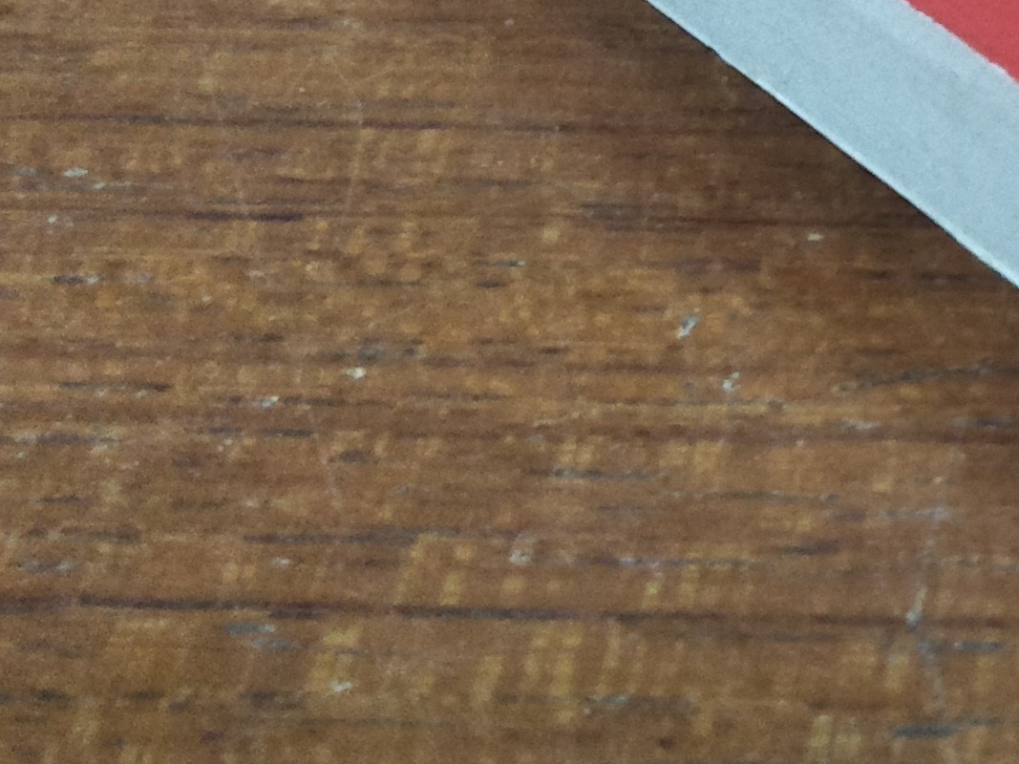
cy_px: 139
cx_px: 1519
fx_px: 2296
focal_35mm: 78
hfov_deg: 21.2
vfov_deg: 18.7
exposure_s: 1/33
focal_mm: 3.46
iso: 390
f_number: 2.2
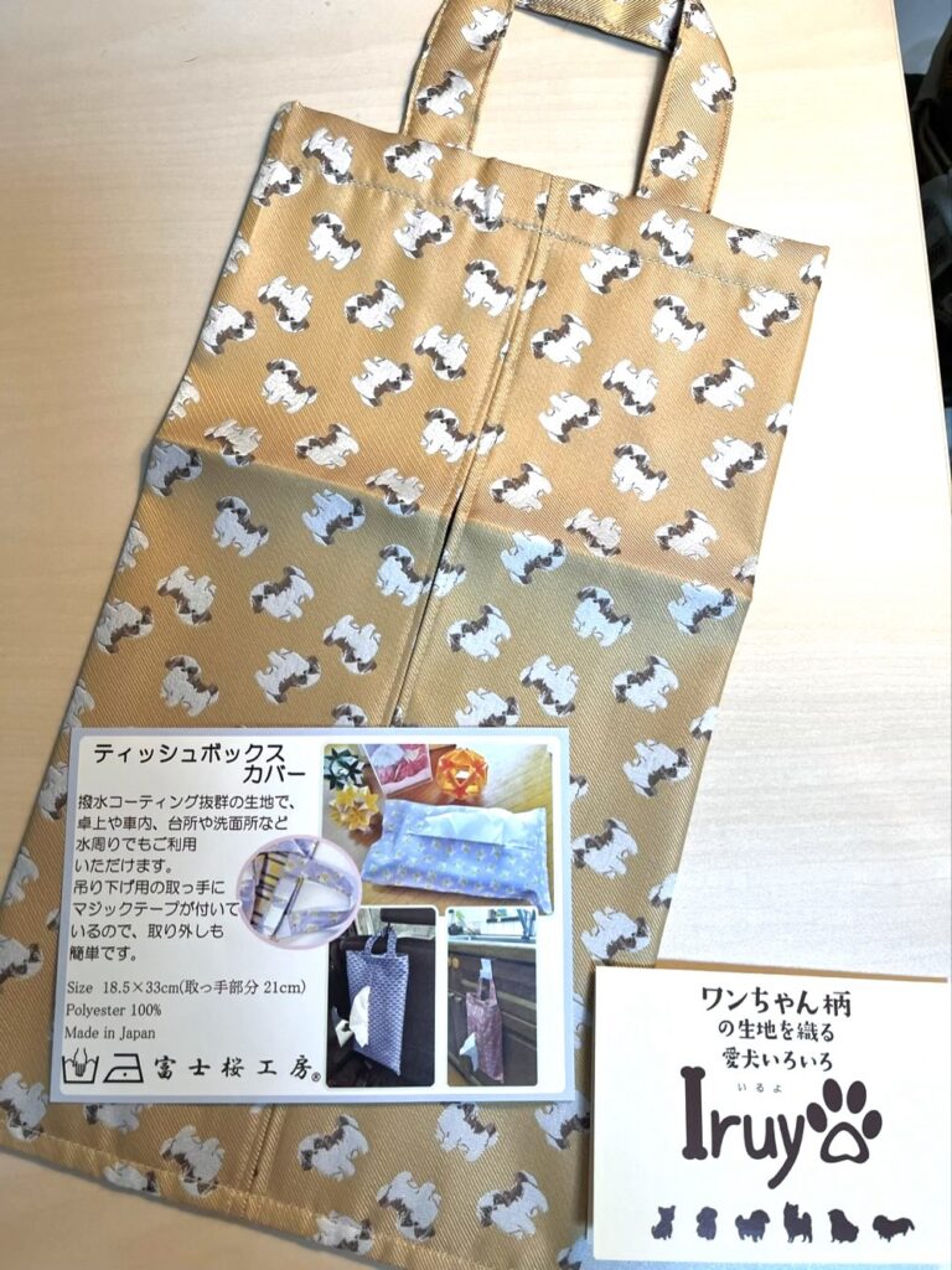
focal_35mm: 26
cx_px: 476
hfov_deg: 53.1
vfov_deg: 67.3
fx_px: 953
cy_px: 635
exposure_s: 1/100
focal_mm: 5.1
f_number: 1.6
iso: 125
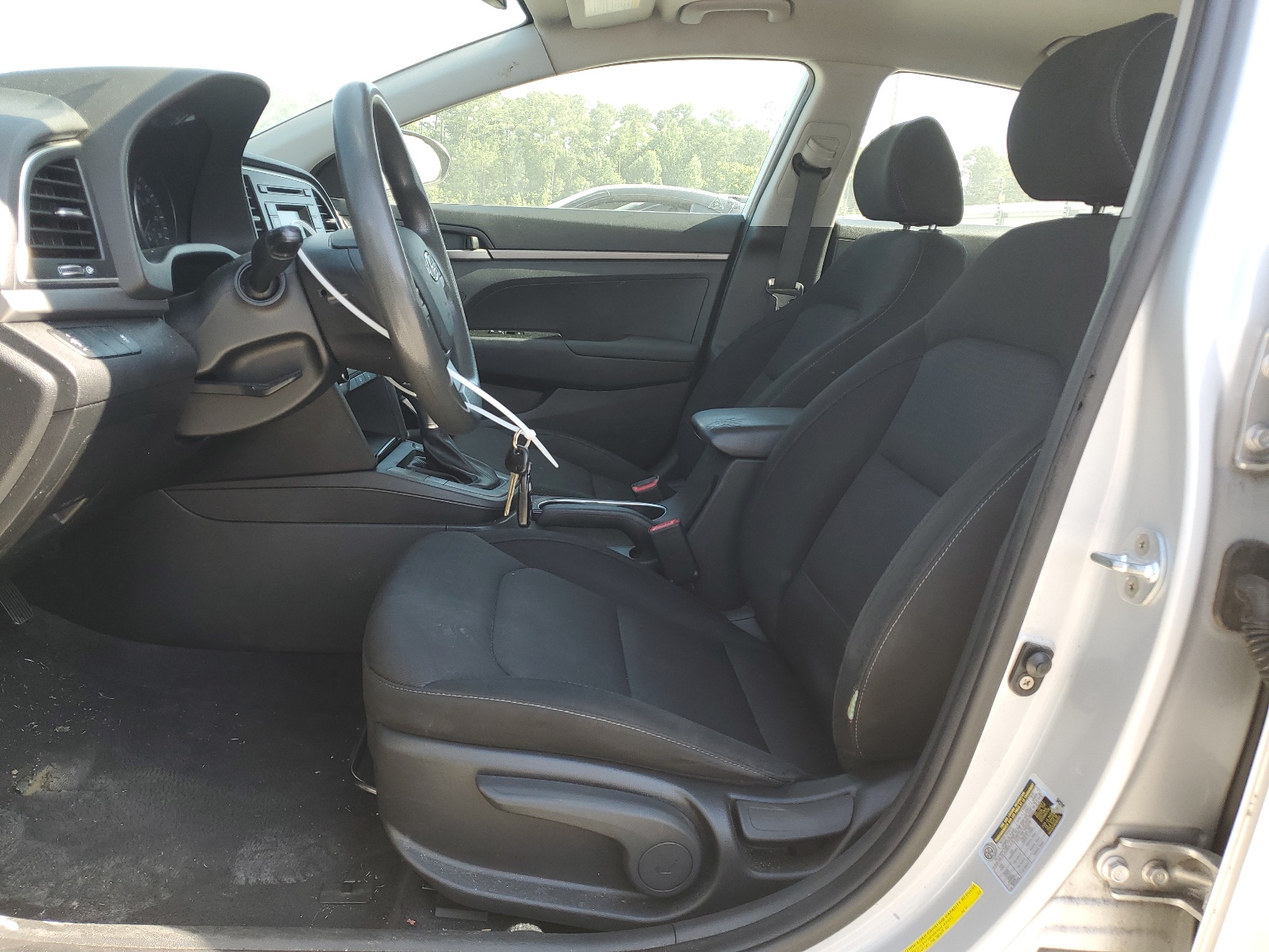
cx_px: 634
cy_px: 476
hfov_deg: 67.3
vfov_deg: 53.1
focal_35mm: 26
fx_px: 953
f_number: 1.5
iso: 50
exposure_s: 1/278
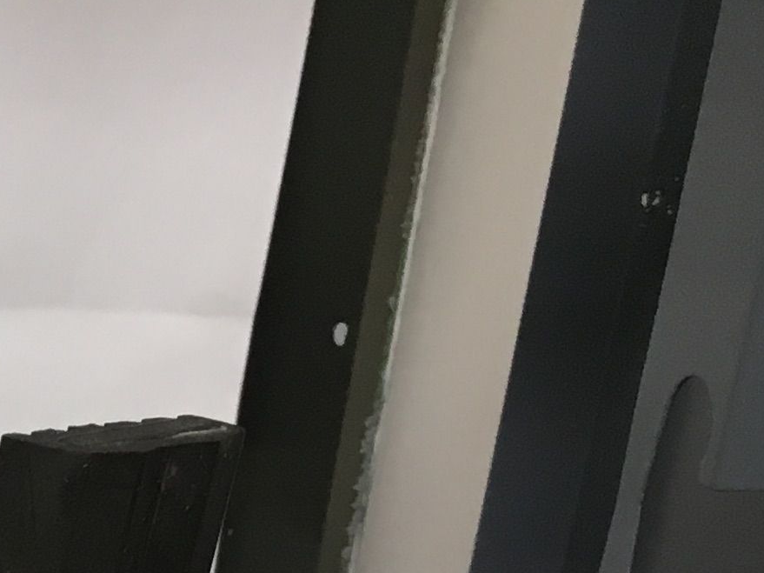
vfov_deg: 10.0
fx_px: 2935
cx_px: -730
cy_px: 1310
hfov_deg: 13.0
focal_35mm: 133
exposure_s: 1/30
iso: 50
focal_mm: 4.15
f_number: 2.2
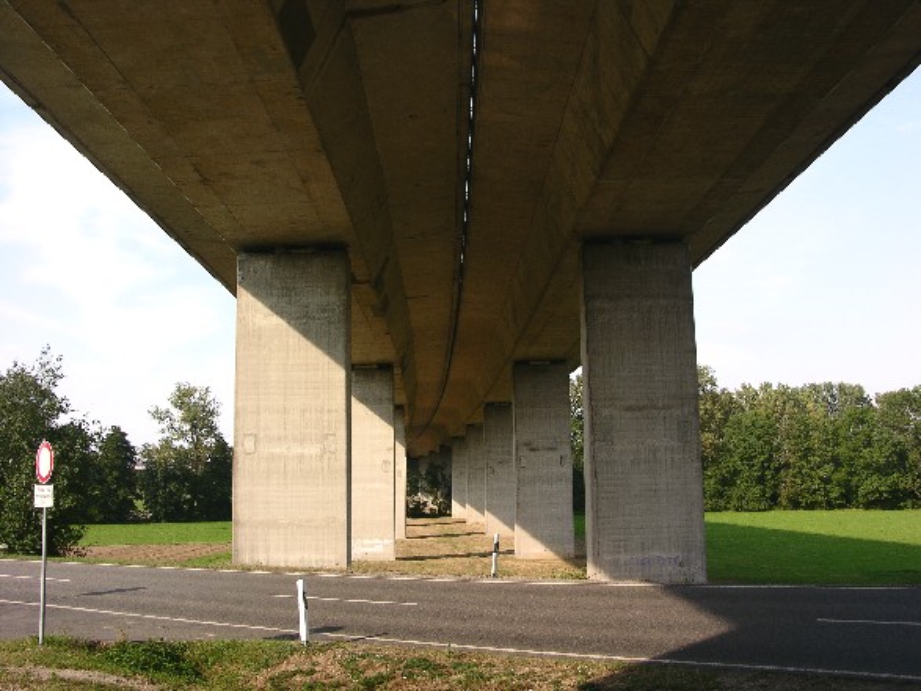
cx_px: 460
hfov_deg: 52.6
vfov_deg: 40.7
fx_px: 931
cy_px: 346
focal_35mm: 35
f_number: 7.1
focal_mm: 8.9
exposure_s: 1/83.2
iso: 50
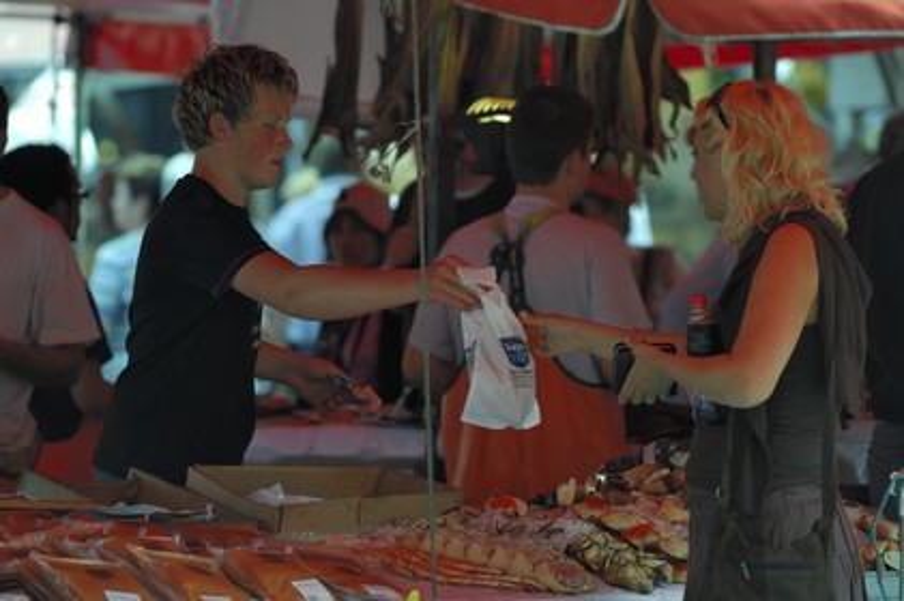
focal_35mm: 270
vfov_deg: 5.1
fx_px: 6775
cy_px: 300
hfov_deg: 7.6
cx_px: 452
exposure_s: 1/250
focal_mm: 180
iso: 100
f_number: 3.5
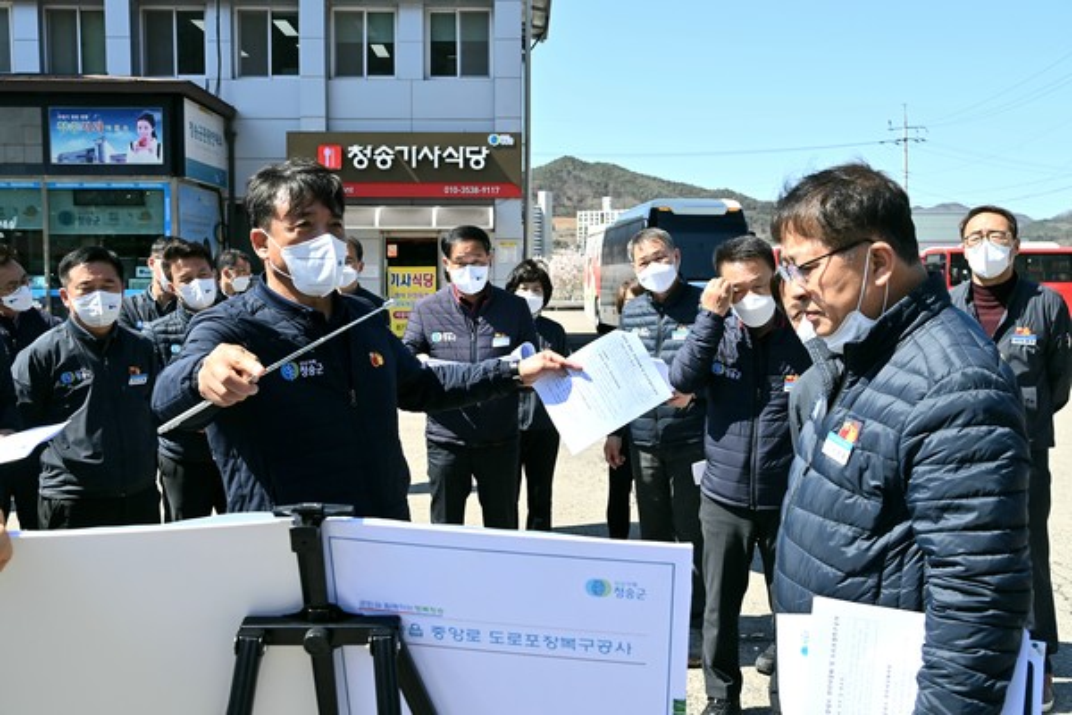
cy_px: 358
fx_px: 1012
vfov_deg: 38.9
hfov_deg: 55.8
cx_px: 536
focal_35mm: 34
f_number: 7.1
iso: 500
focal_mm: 34
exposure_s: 1/1000
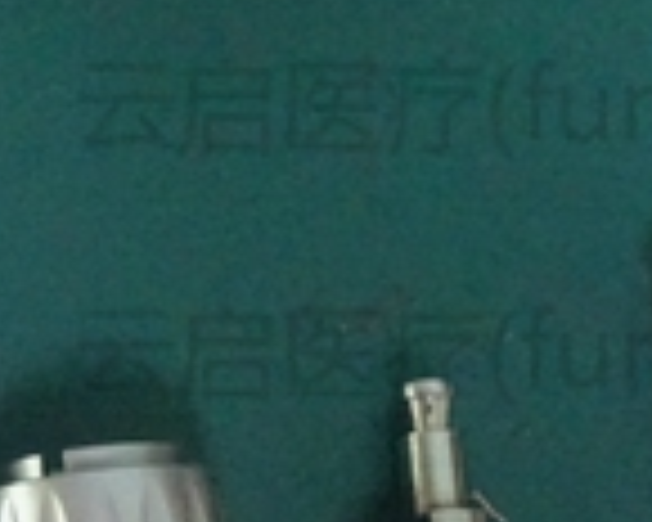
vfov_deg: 15.3
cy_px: 616
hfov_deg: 19.5
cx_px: 99
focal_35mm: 97
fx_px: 1872
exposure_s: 1/30
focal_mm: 4.1
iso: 2000
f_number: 4
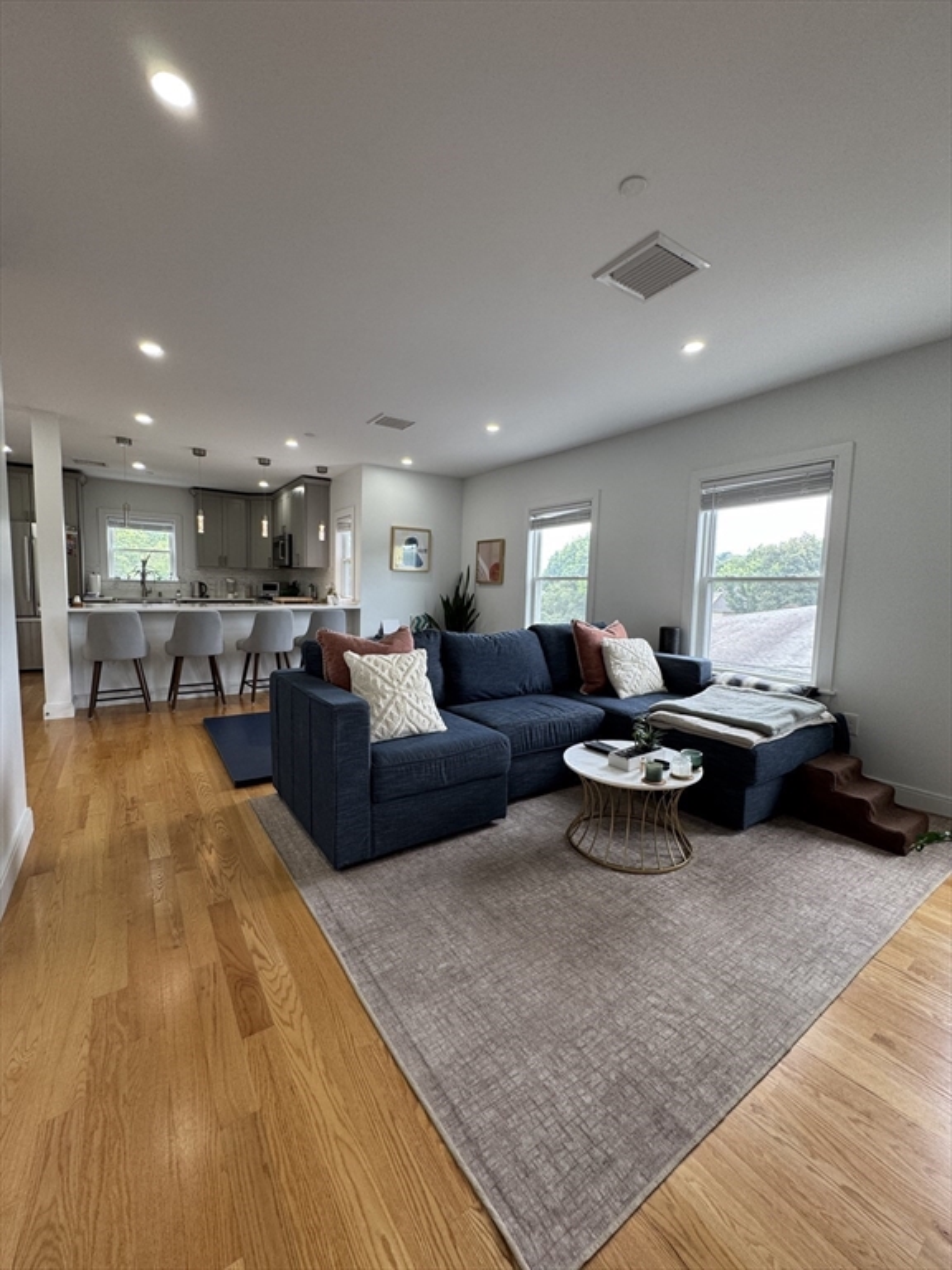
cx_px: 476
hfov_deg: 85.7
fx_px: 513
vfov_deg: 102.1
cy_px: 635
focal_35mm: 14
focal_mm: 2.22
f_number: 2.2
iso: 100
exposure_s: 1/100
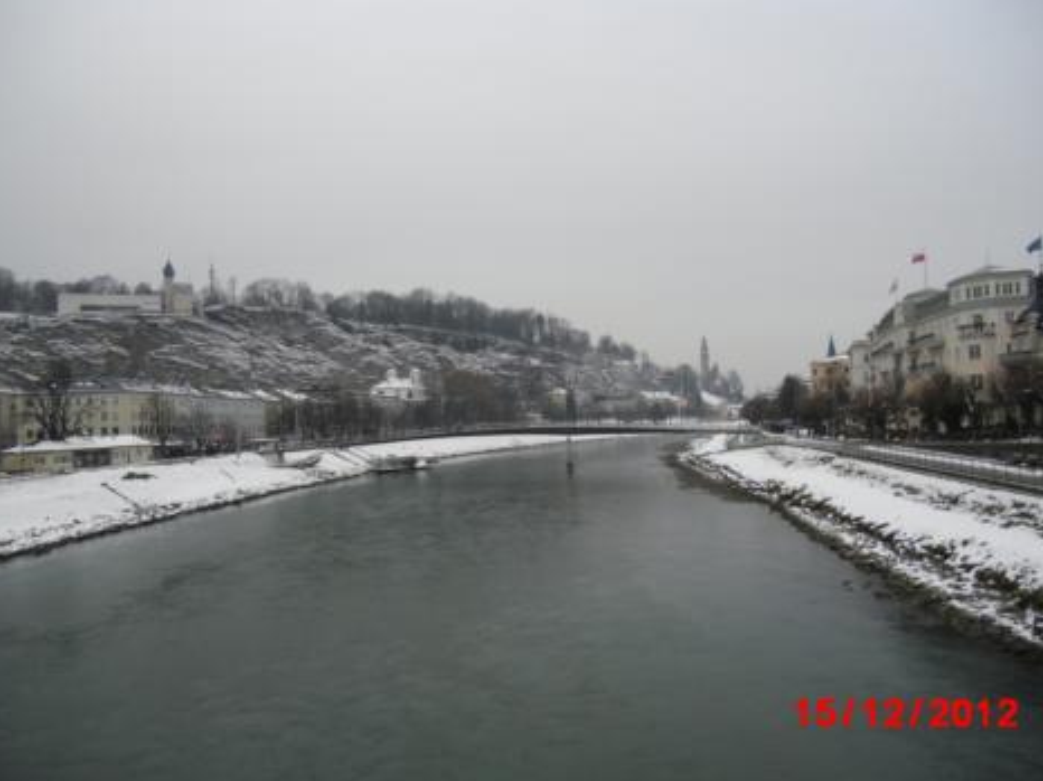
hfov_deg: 61.7
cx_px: 535
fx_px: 873
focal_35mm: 29
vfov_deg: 48.2
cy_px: 397
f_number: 3.2
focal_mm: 4.9
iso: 100
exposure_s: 1/250
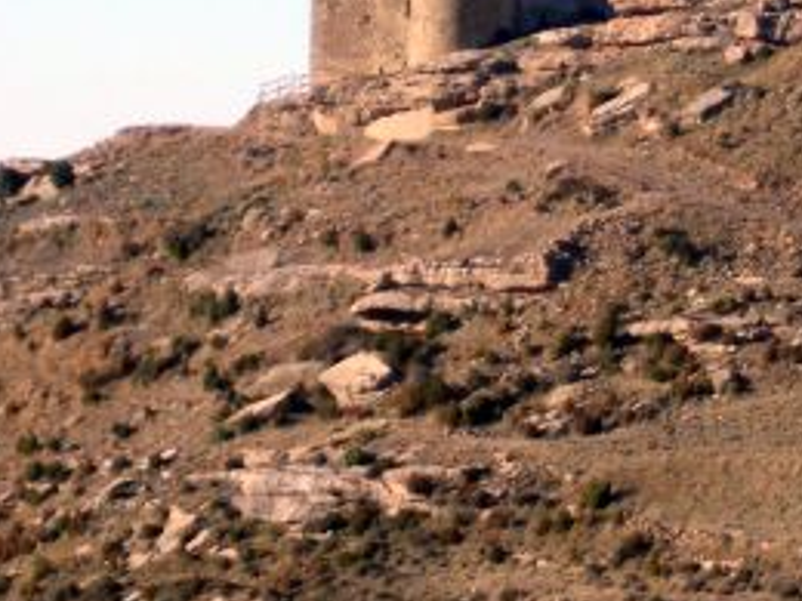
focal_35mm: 344
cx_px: 722
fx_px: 7970
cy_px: 74
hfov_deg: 5.8
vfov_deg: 4.3
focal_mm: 20.1
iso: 64
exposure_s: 1/200
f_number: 6
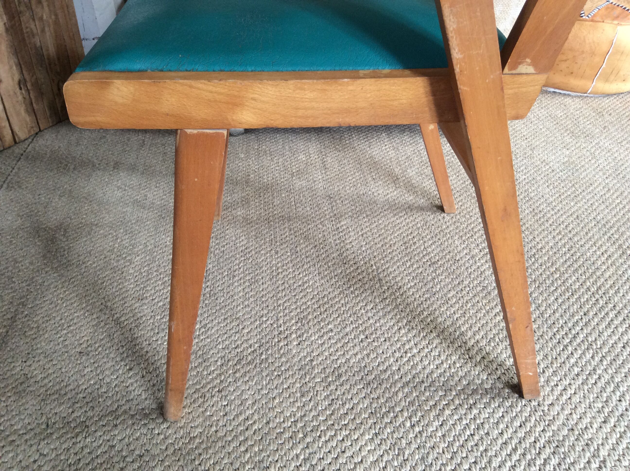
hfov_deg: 56.9
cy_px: 236
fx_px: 582
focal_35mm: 32
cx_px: 315
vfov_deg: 44.1
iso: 80
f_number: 2.4
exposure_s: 1/25
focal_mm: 3.3
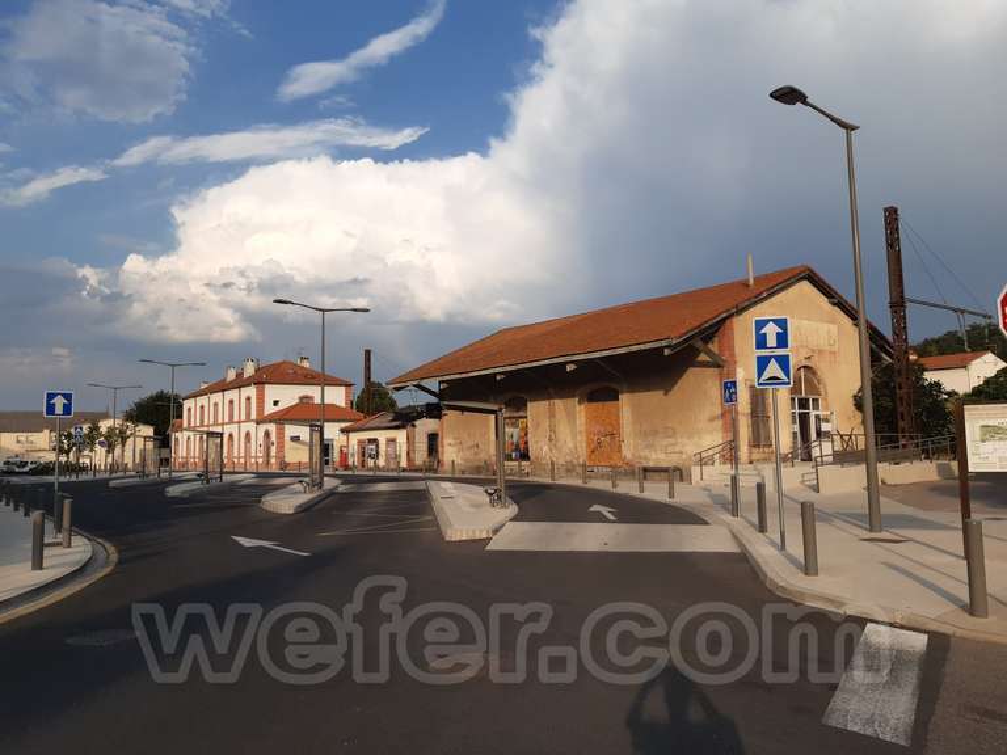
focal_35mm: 26
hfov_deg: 67.3
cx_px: 504
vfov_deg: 53.1
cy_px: 378
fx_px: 756
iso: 40
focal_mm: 3.92
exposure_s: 1/1650
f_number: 1.7
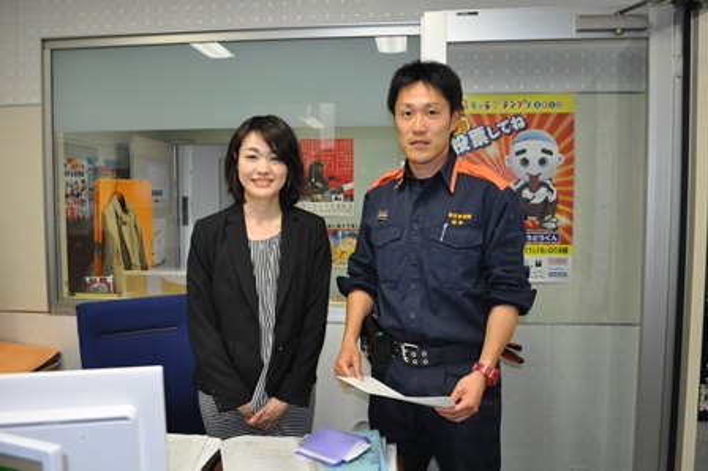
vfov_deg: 43.5
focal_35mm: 30
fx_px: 590
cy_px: 236
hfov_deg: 62.0
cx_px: 354
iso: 800
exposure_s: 1/100
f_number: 3.8
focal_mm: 20
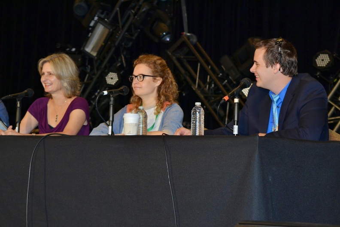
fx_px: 1105
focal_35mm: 117
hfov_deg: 17.5
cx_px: 170
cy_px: 114
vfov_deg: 11.7
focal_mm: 78
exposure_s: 1/80
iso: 800
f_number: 5.6
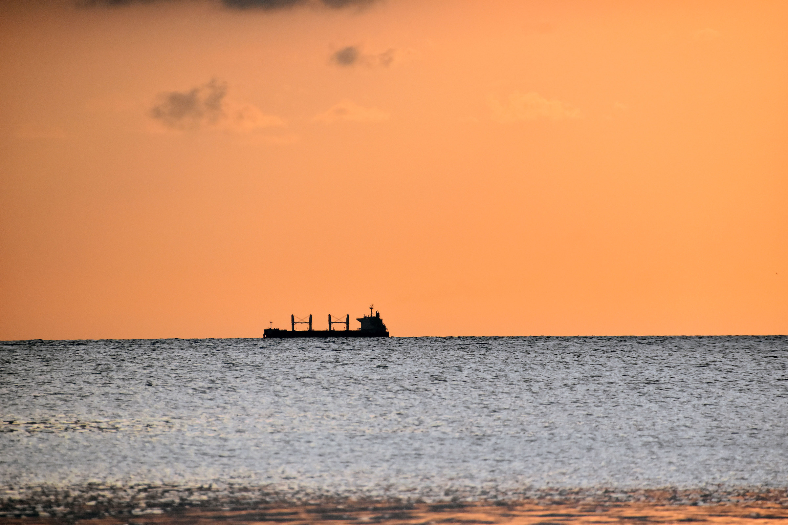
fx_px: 8864
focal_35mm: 405
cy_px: 262
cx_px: 394
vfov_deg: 3.4
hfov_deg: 5.1
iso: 2000
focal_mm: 270
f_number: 10
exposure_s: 1/4000
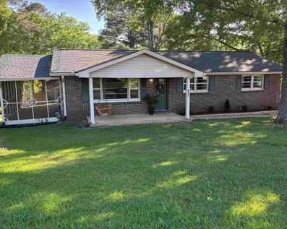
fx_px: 272
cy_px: 113
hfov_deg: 55.7
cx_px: 152
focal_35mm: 32
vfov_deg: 45.7
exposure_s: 1/373
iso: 64
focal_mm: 5.96
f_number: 1.6
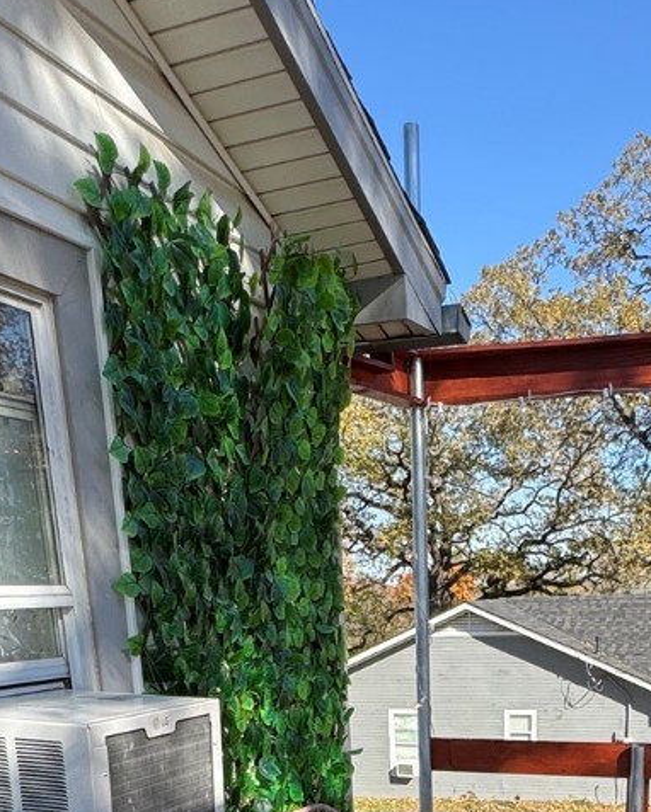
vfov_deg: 34.6
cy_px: 945
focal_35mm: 44
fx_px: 1059
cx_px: 446
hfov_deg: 33.8
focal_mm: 2.22
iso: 40
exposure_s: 1/556
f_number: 2.2
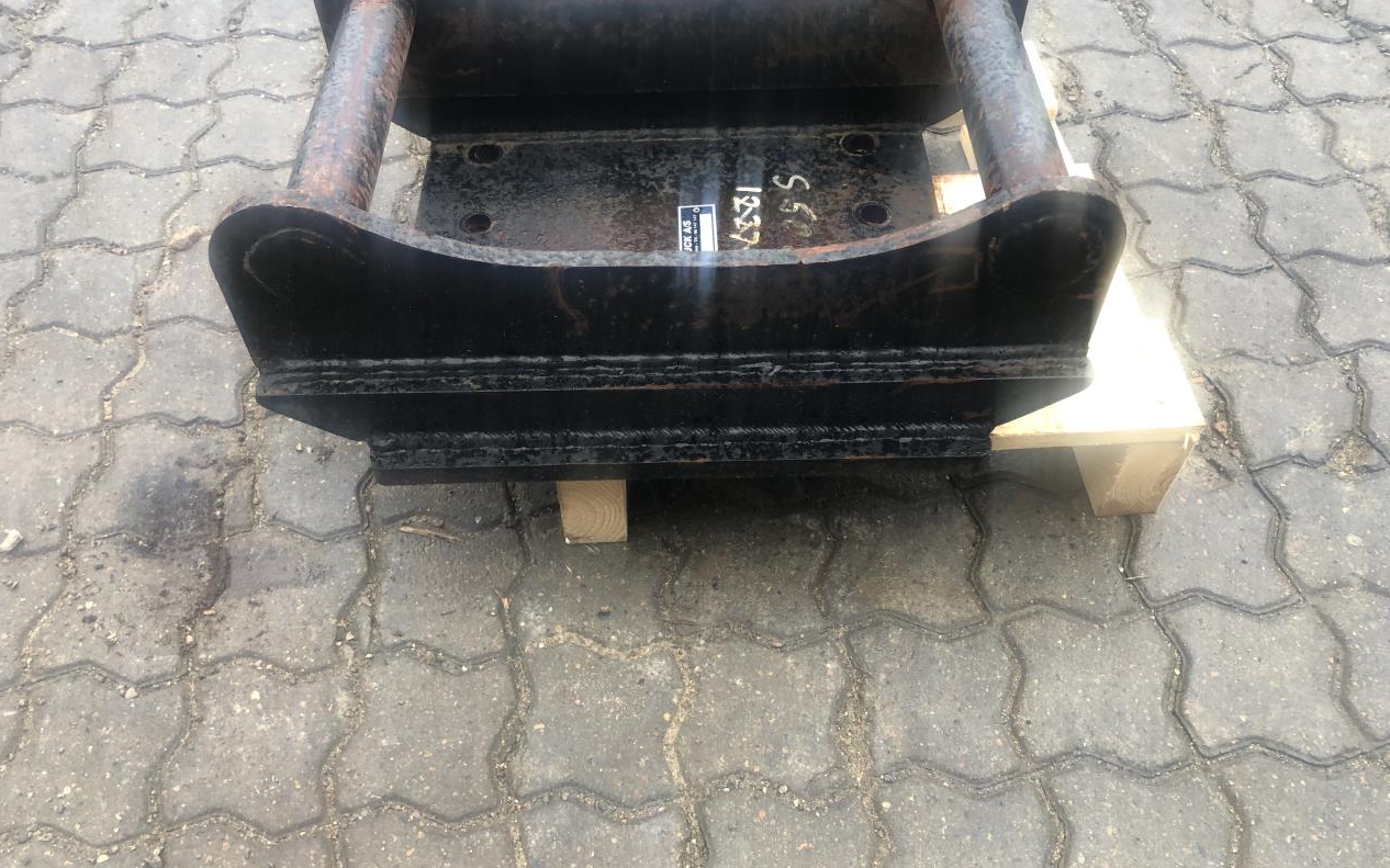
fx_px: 1136
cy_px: 437
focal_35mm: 30
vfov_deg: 41.8
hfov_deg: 62.9
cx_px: 691
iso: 25
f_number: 1.8
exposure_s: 1/30
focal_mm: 3.99
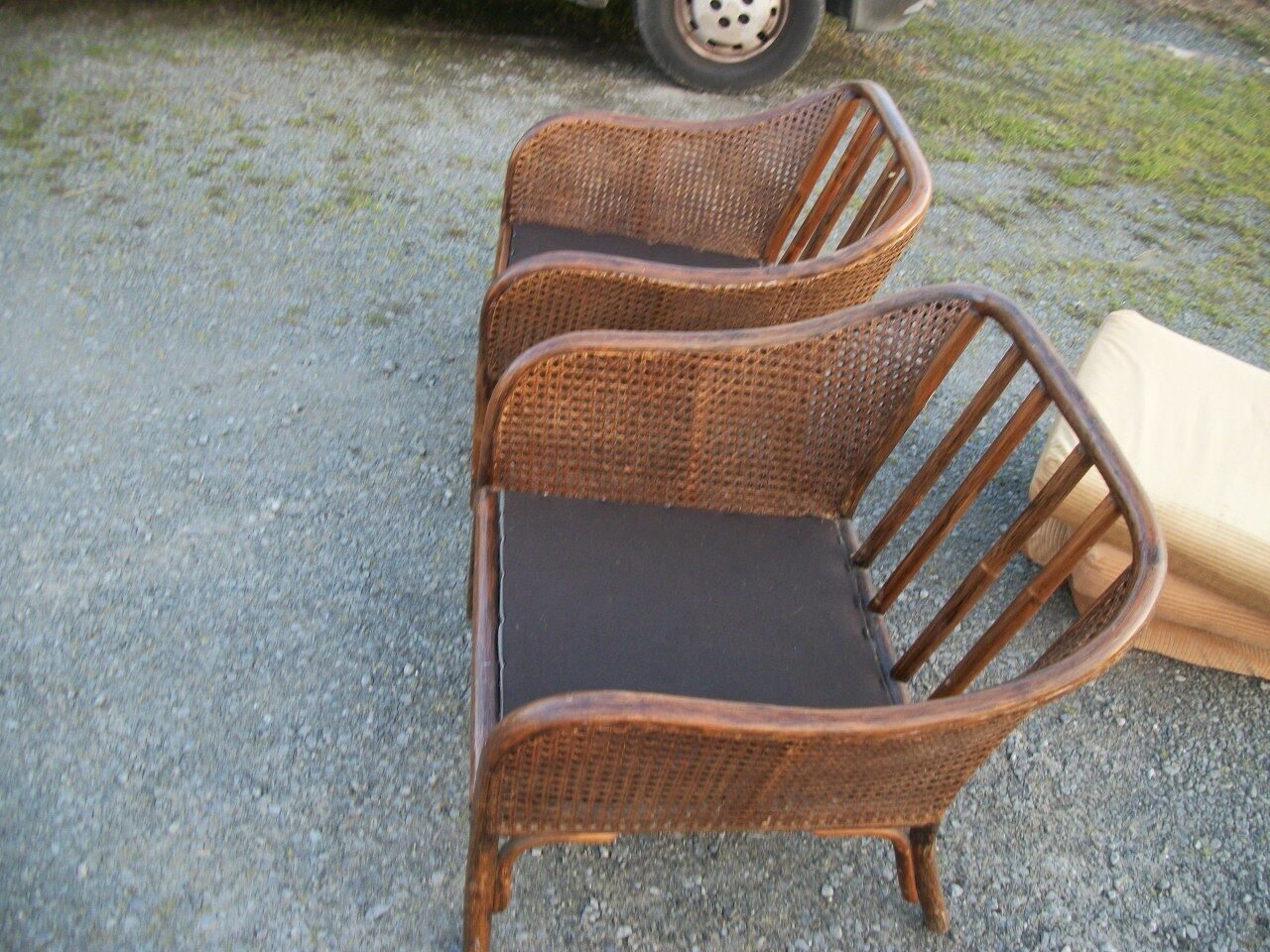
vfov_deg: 44.2
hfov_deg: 56.8
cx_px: 635
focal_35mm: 32
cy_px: 476
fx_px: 1174
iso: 80
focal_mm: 5.7
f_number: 2.9
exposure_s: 1/50
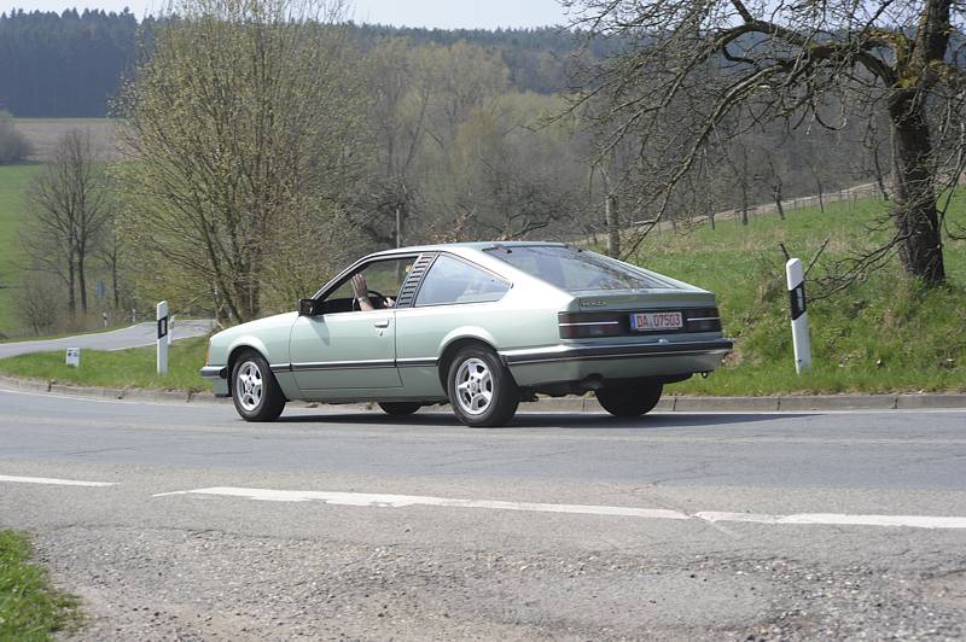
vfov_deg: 19.4
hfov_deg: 28.9
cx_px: 483
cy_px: 321
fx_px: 1877
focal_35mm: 70
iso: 200
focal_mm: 70
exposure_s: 1/250
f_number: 11
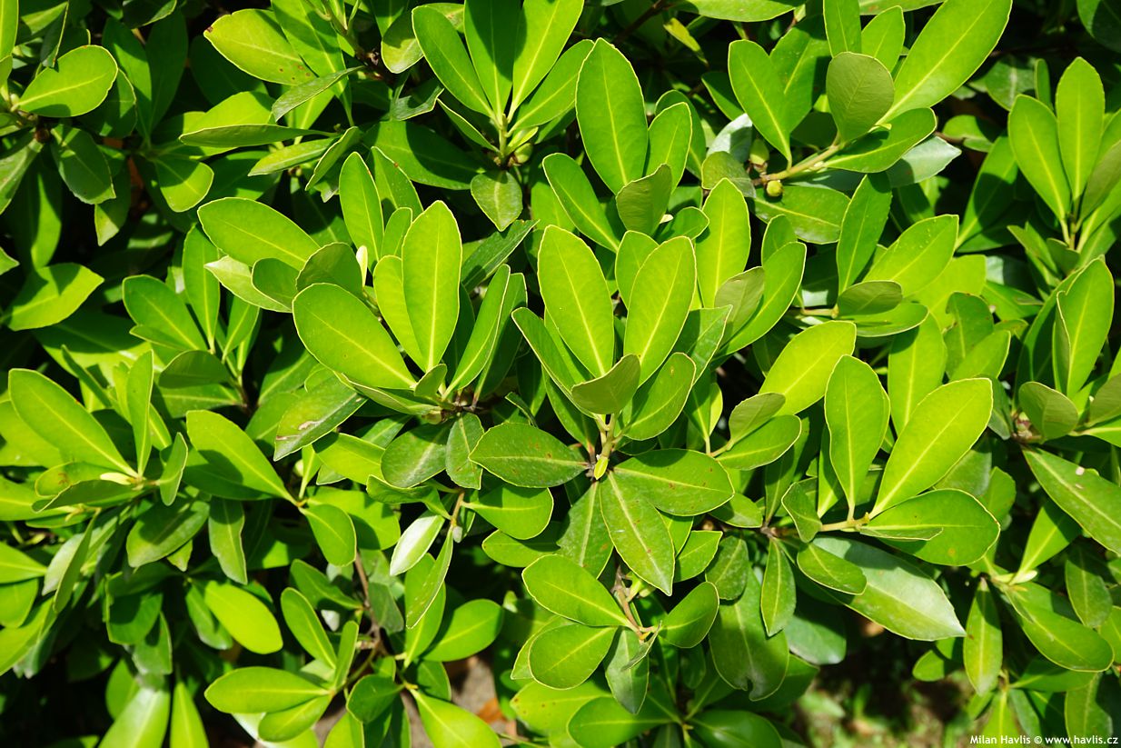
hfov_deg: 41.9
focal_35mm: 47
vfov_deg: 28.7
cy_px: 374
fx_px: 1464
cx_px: 560
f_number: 9
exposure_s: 1/100
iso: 100
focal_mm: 47
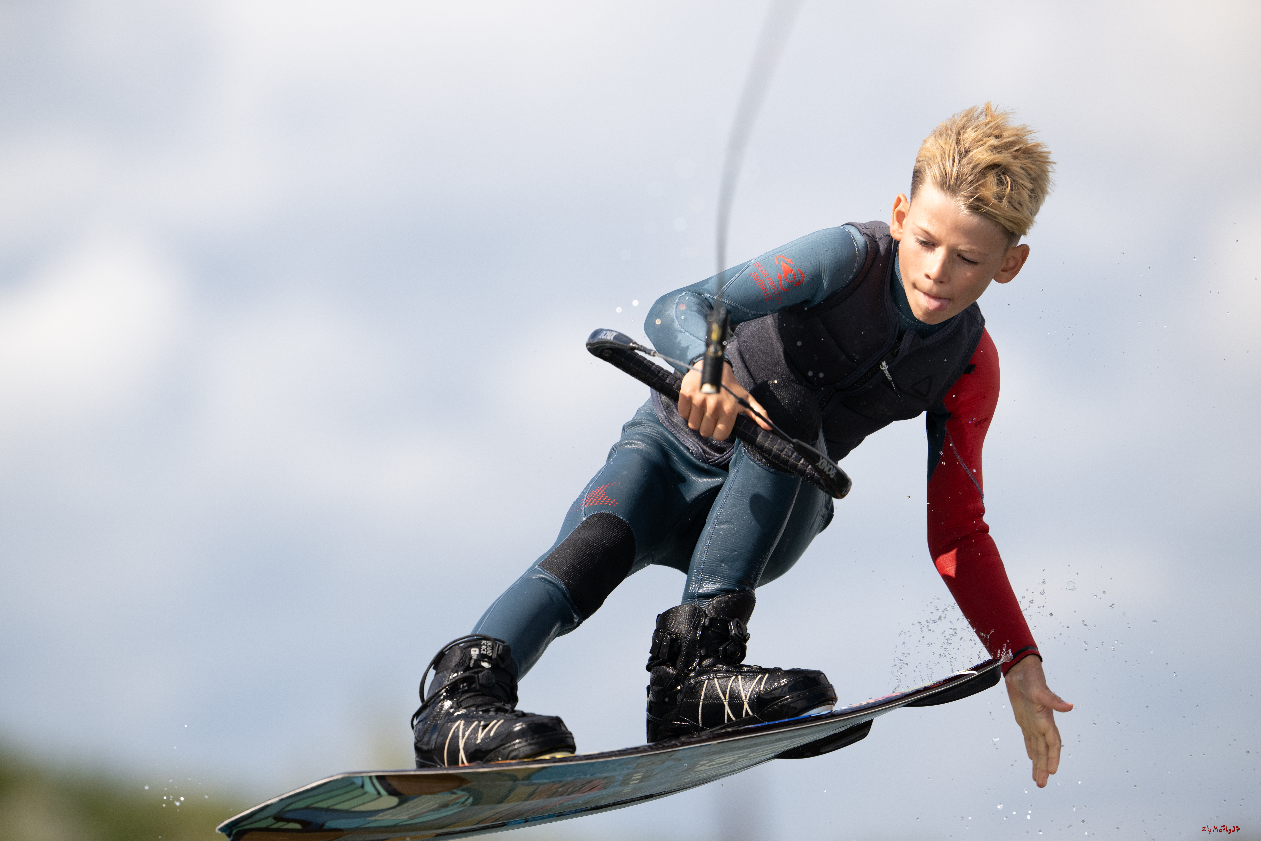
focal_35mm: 400
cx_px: 630
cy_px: 420
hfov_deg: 5.2
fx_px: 14010
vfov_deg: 3.4
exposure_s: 1/3200
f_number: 4.5
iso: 320
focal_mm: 400
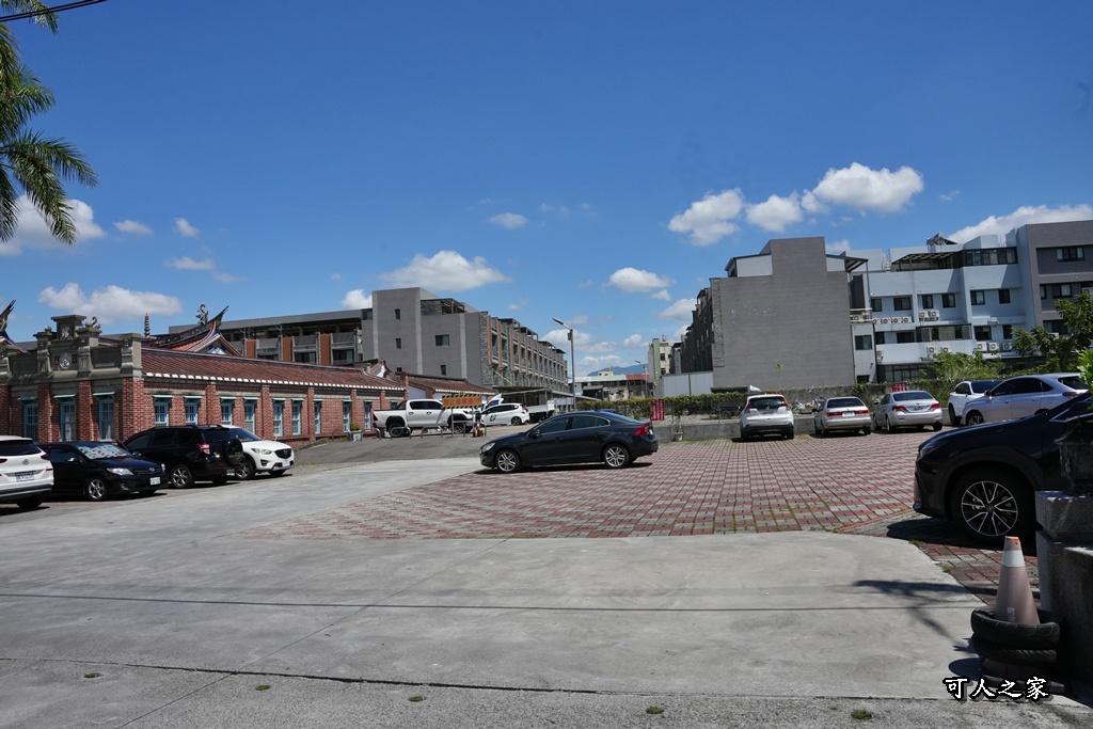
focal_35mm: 24
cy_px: 364
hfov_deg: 73.7
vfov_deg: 53.1
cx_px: 546
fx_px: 729
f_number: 10
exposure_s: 1/3200
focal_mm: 24
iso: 1250
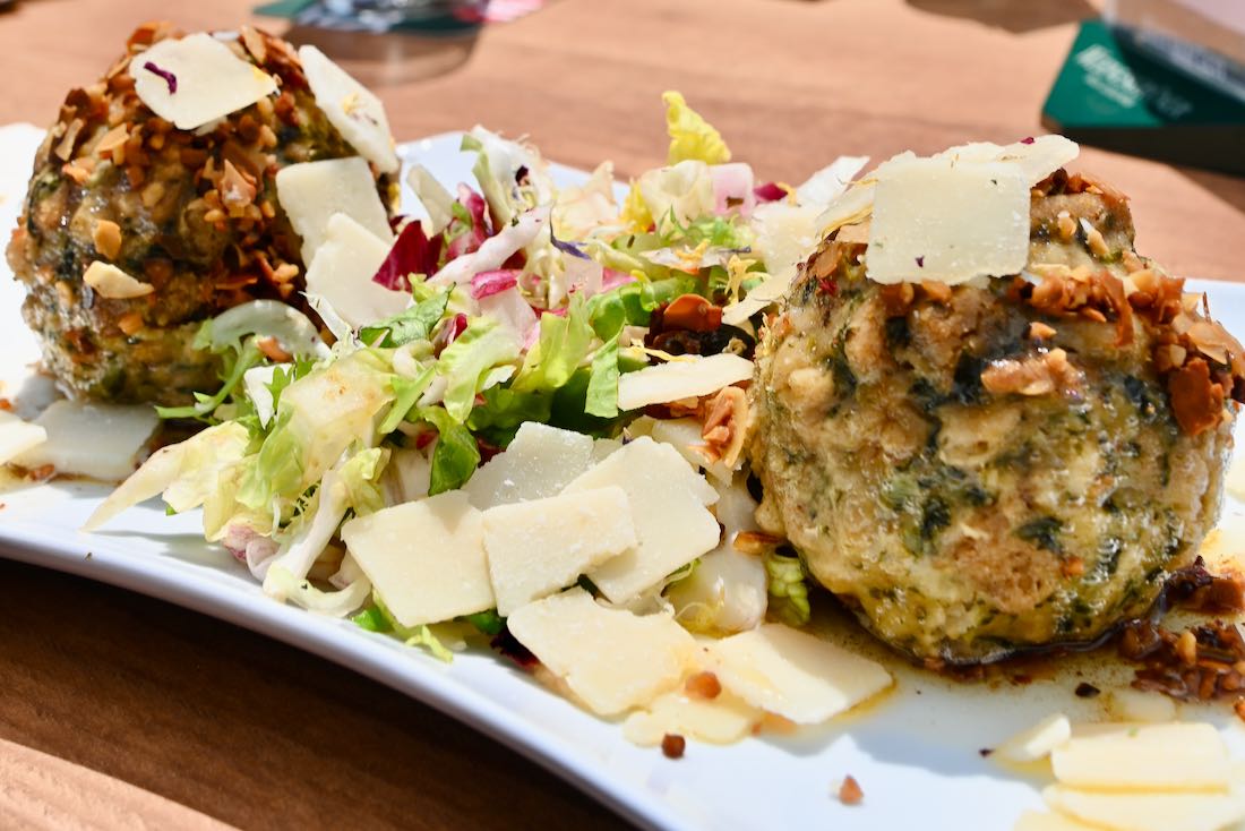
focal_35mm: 36
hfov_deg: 53.1
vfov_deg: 36.9
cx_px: 622
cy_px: 416
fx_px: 1245
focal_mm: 24
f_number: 6.3
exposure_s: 1/320
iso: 100
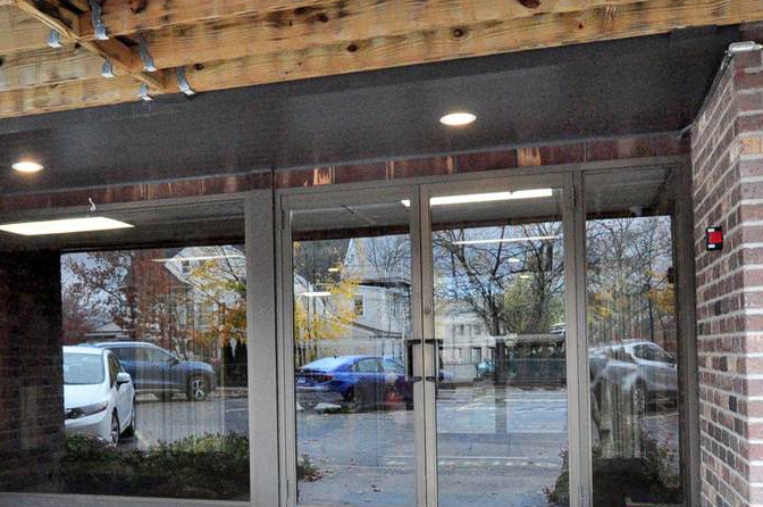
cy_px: 340
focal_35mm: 40
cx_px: 304
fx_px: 847
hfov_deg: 48.2
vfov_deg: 33.0
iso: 2500
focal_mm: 14
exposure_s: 1/125
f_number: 8
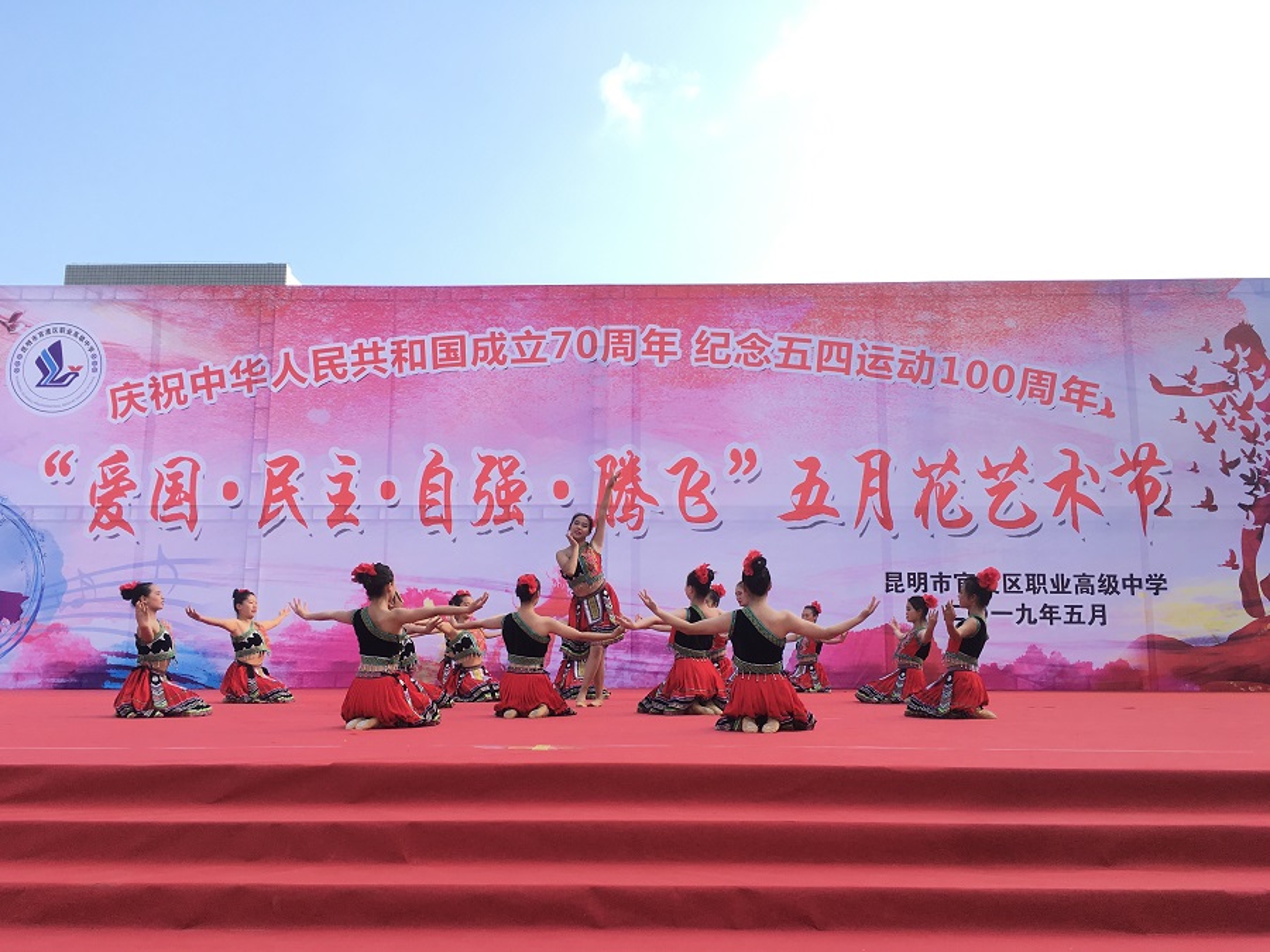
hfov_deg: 61.7
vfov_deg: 48.2
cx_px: 635
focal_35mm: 29
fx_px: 1064
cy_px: 476
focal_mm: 4.15
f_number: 2.2
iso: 25
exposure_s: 1/427
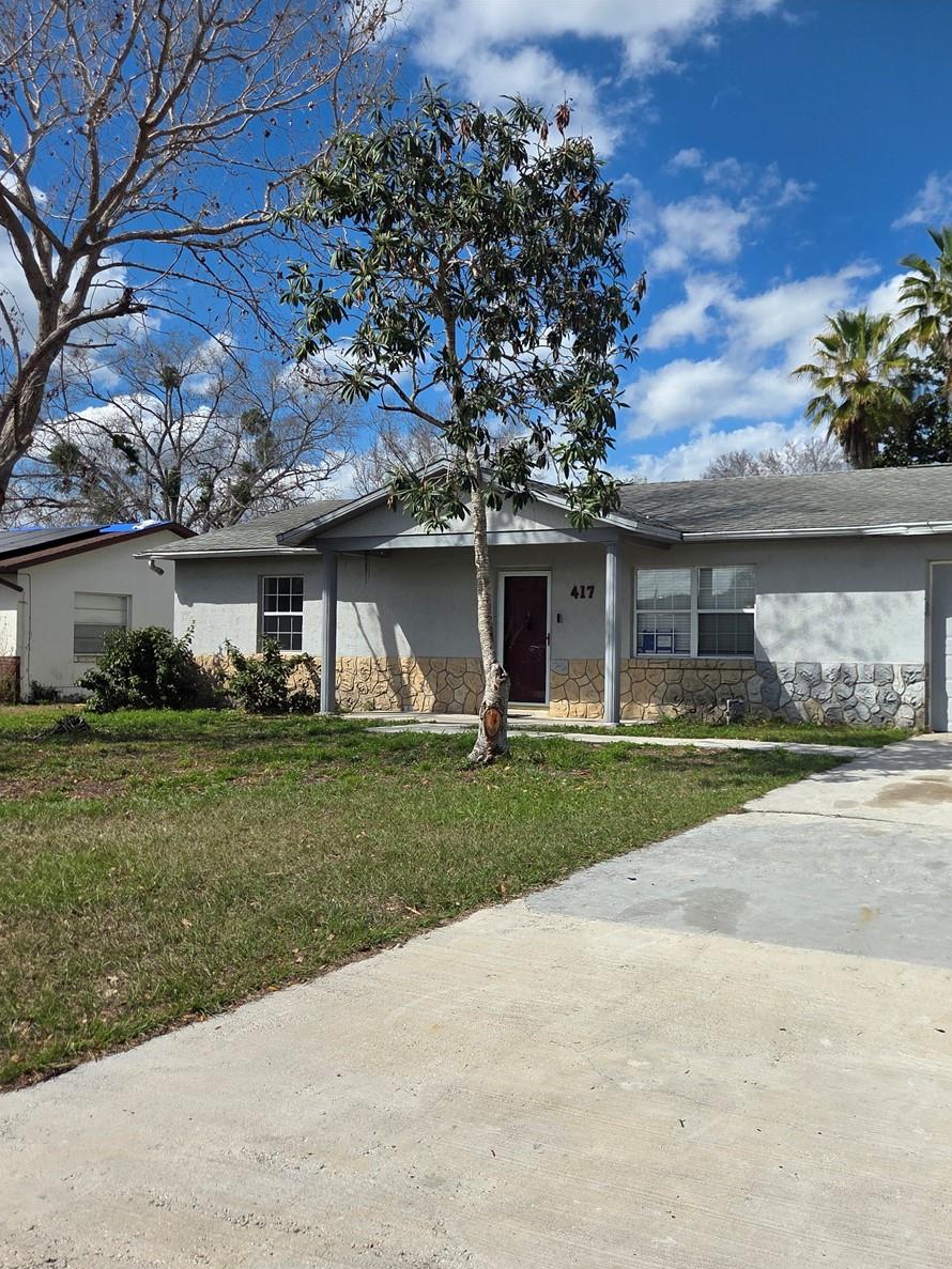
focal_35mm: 31
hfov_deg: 44.2
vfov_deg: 58.4
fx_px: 1137
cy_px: 639
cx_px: 693
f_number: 1.8
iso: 80
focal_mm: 5.4
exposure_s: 1/7891
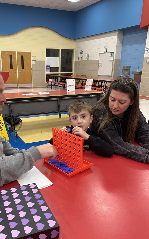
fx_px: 201
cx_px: 51
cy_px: 134
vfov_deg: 61.0
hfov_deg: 40.1
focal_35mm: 31
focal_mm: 4.25
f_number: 1.8
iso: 160
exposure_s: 1/60
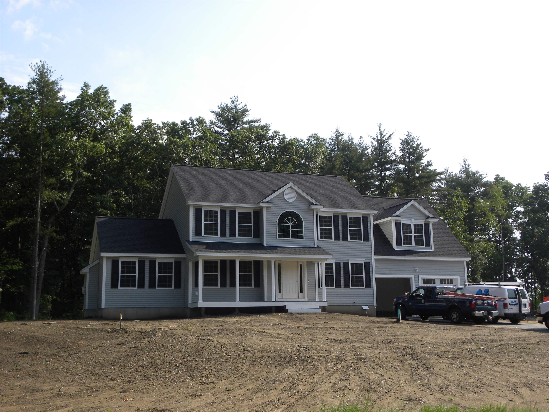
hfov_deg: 45.8
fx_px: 650
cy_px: 206
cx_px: 274
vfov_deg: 35.1
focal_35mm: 41
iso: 64
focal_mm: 7.3
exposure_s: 1/259
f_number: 5.6
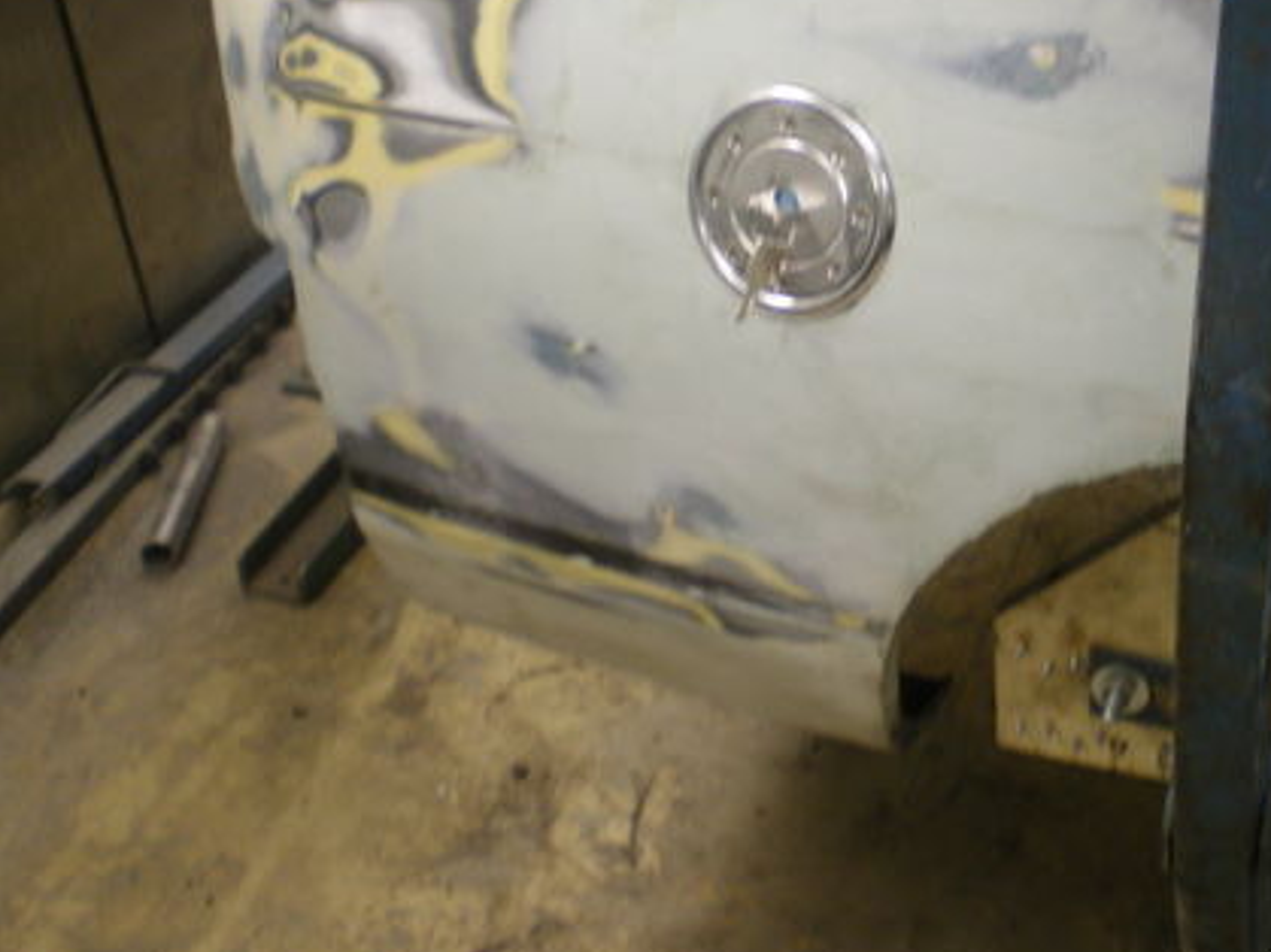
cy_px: 270
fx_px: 2129
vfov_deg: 25.0
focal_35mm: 58
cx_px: 822
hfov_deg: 33.0
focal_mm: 6.3
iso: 125
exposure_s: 1/30
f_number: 3.1
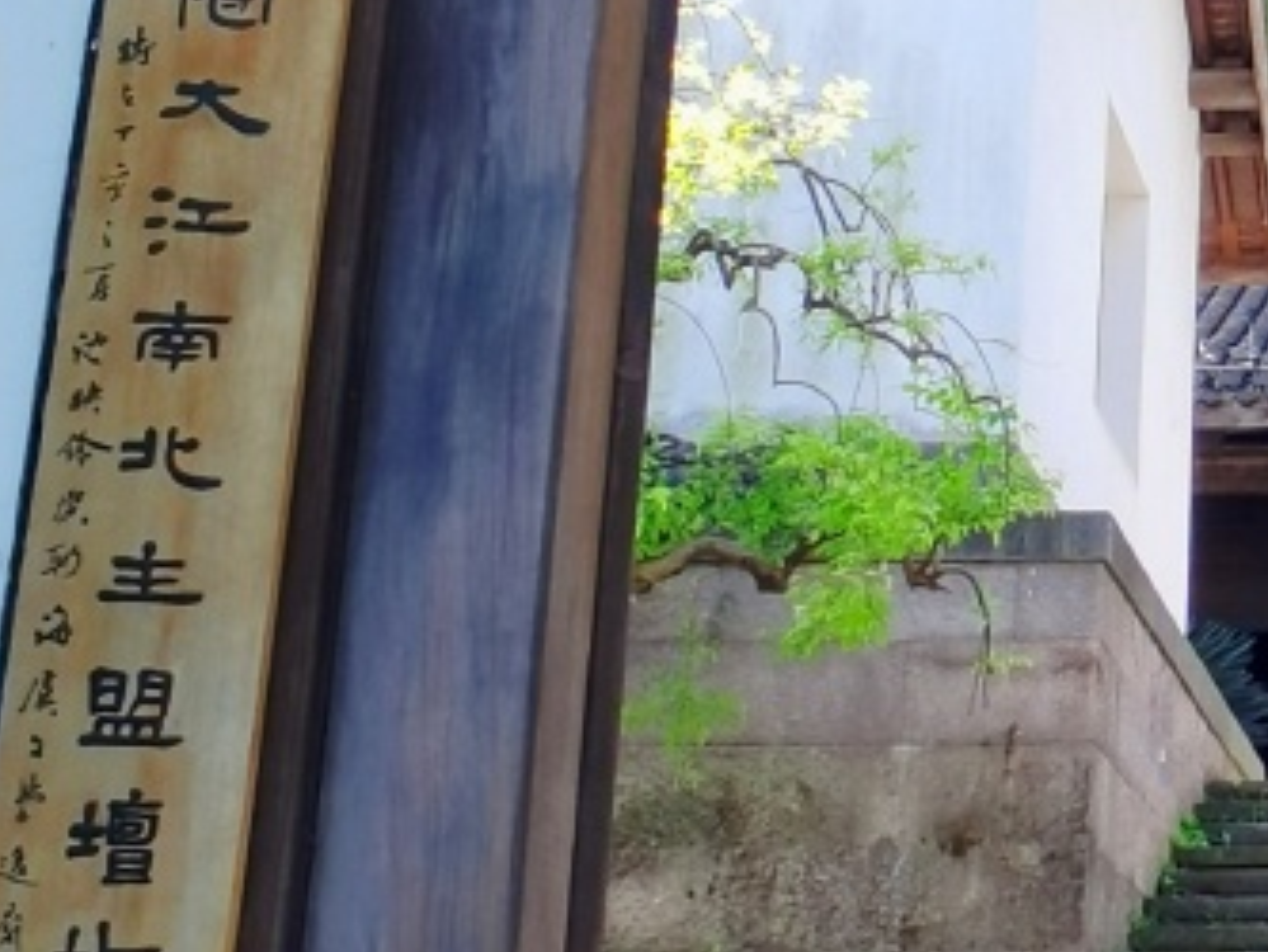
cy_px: 194
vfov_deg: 16.3
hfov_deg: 20.2
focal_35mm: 90
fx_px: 3298
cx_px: 1580
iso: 50
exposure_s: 1/158
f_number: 2.2
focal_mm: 2.2
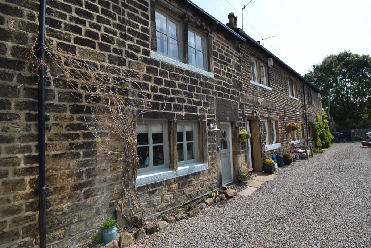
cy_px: 124
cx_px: 186
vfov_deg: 69.7
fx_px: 178
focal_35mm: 17
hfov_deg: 92.4
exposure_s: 1/200
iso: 100
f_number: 7.1
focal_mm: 11.5
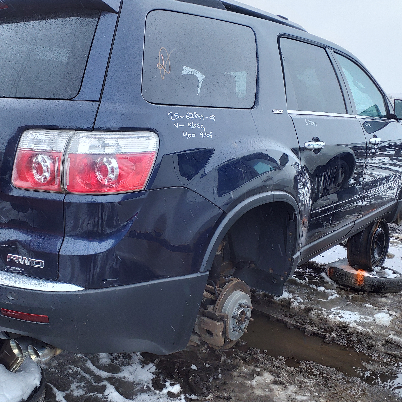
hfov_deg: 49.5
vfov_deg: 49.7
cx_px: 162
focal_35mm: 33
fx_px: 434
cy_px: 186
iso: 40
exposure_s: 1/149
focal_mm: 3.58
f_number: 1.9
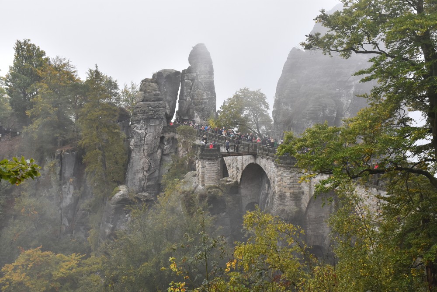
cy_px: 146
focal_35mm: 42
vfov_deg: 31.9
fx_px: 510
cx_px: 218
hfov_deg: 46.4
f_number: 9
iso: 800
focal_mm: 28
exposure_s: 1/320
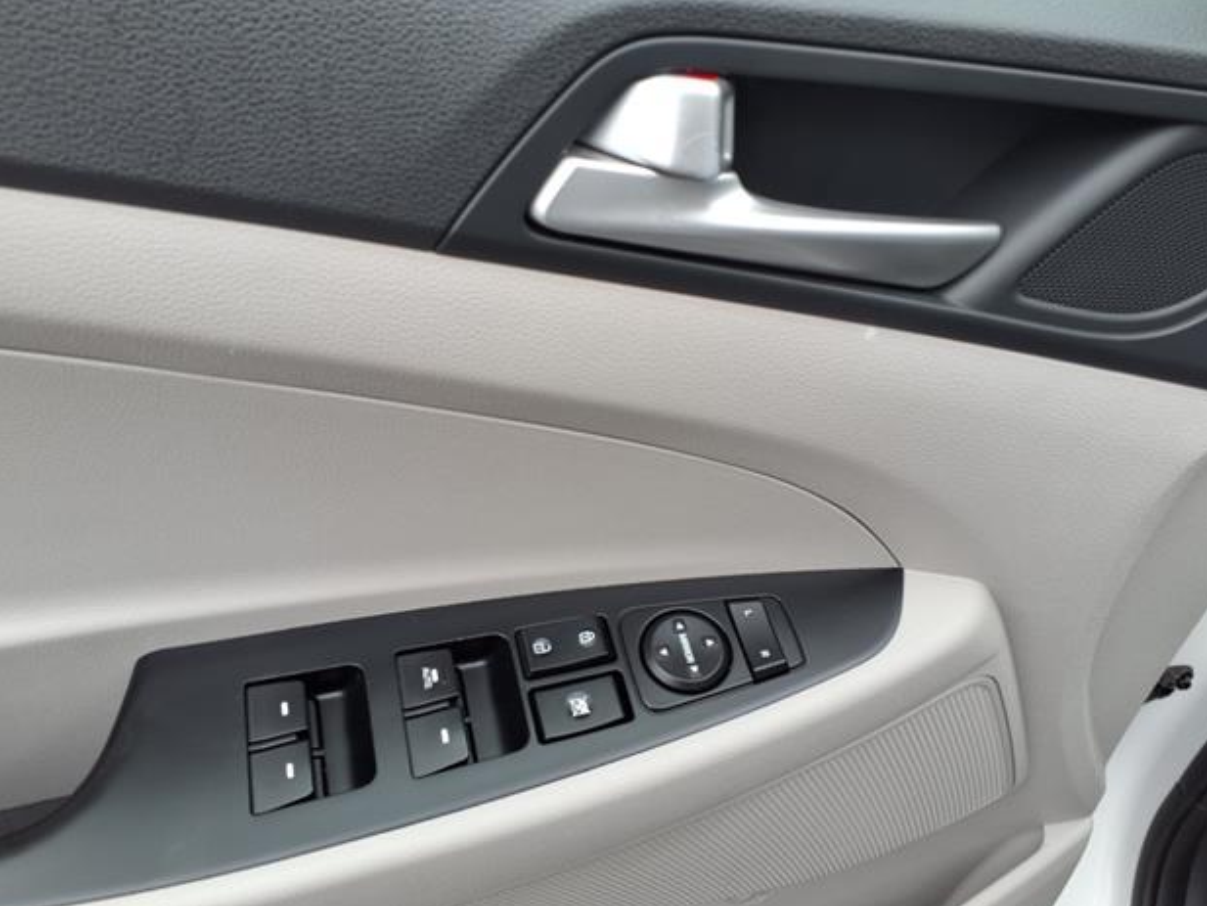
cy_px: 450
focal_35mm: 28
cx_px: 593
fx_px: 977
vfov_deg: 49.8
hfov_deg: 63.4
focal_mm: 3.58
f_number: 1.9
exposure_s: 1/122
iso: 40
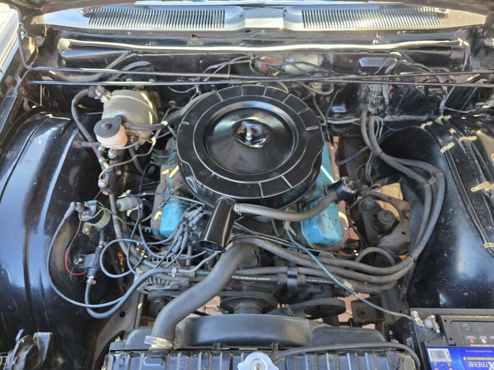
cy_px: 185
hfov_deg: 73.9
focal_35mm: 23
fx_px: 328
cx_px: 247
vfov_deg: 58.9
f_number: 1.7
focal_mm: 6.3
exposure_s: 1/180
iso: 160
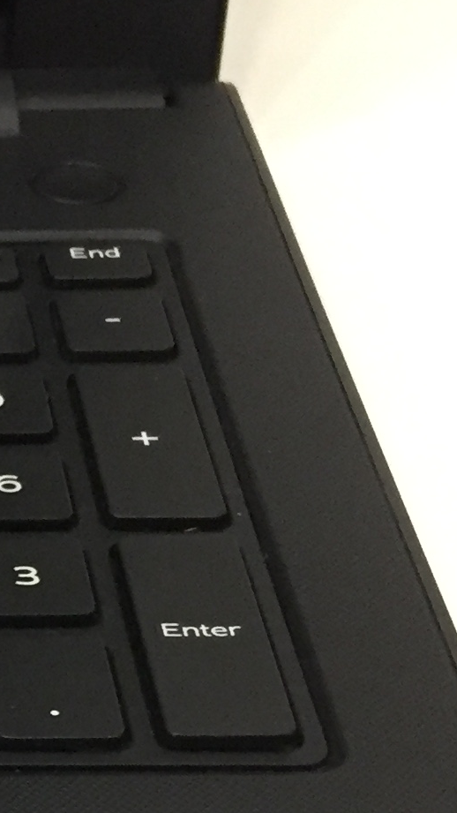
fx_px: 2413
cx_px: -575
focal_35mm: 112
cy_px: 829
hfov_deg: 9.8
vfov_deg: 18.6
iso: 200
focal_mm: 4.15
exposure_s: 1/33
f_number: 2.2
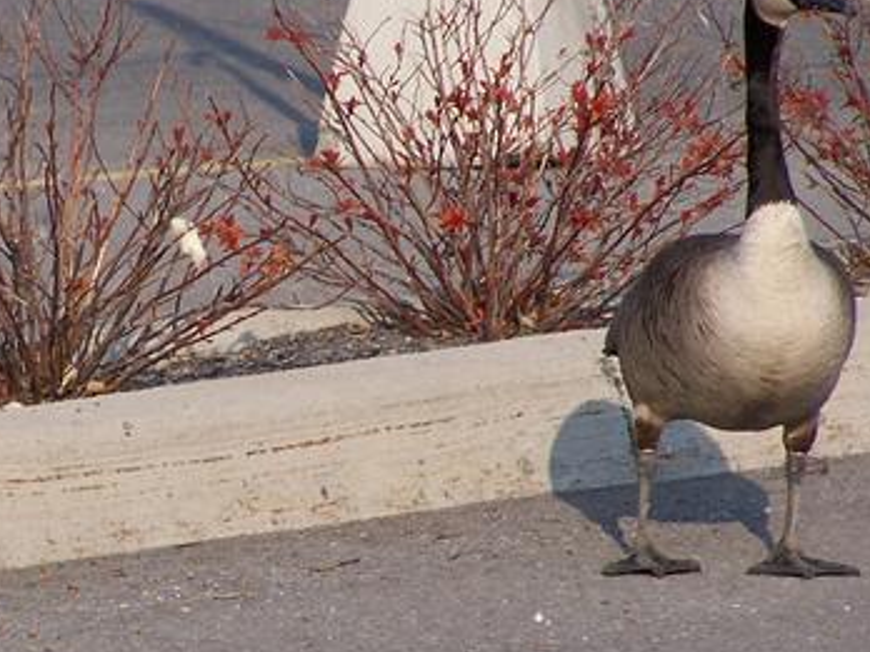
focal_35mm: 583
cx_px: 200
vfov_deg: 2.6
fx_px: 14652
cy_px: 360
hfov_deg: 3.4
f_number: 5
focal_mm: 52.6
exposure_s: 1/500
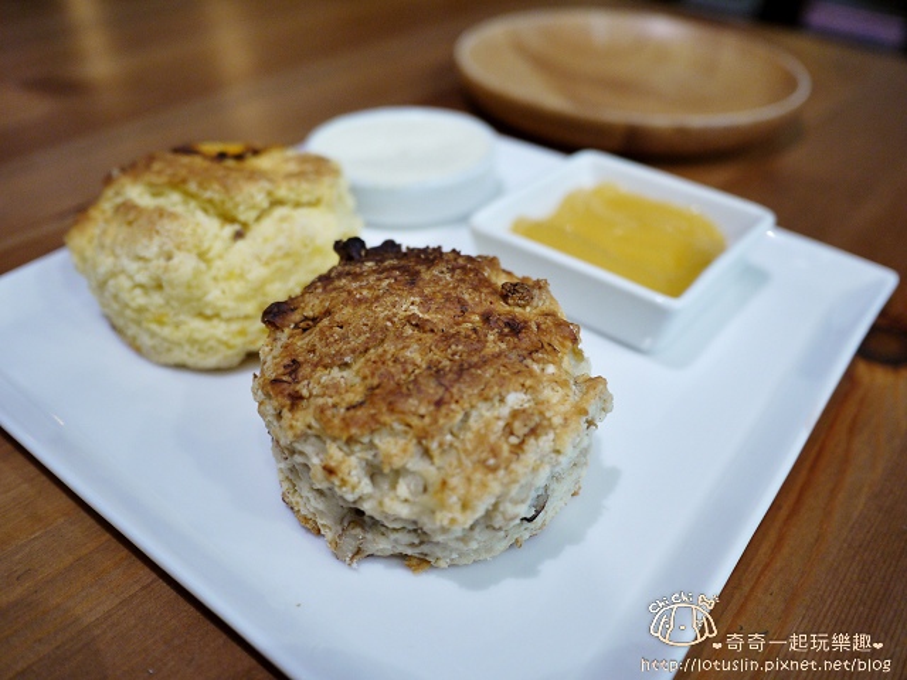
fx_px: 734
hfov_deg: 63.4
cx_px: 454
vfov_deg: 49.7
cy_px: 340
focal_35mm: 28
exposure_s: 1/60
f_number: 2.5
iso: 320
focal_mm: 14
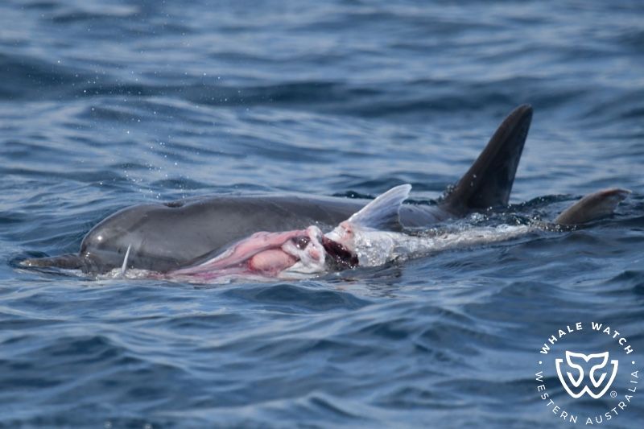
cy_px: 214
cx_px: 322
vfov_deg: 2.3
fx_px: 10730
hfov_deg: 3.4
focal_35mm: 600
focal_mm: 600
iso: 1000
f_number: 6.3
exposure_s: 1/8000
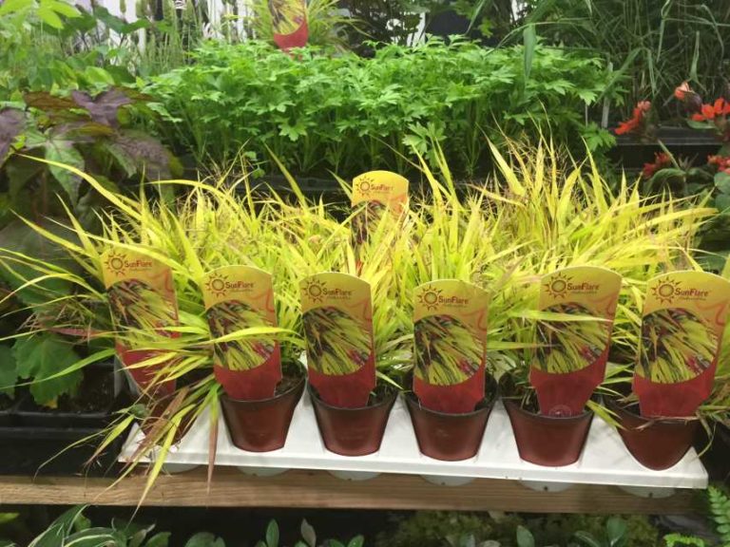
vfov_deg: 48.2
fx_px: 612
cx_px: 365
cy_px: 274
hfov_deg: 61.7
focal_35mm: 29
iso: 80
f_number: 2.2
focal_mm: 4.15
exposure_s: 1/15
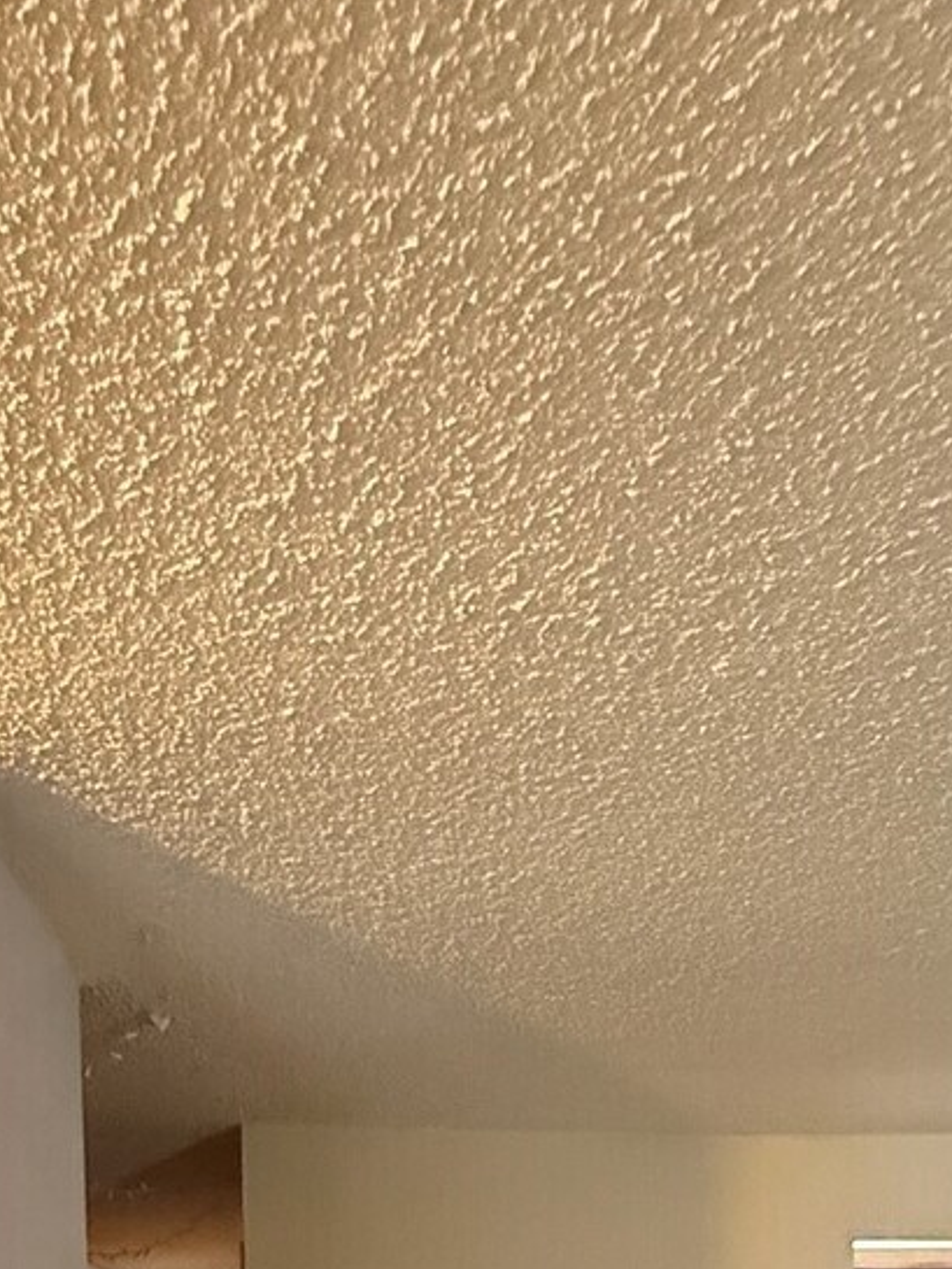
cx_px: 389
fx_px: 1356
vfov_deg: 35.7
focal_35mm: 37
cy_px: 1614
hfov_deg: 38.5
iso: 1250
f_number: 2.2
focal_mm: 2.22
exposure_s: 1/60
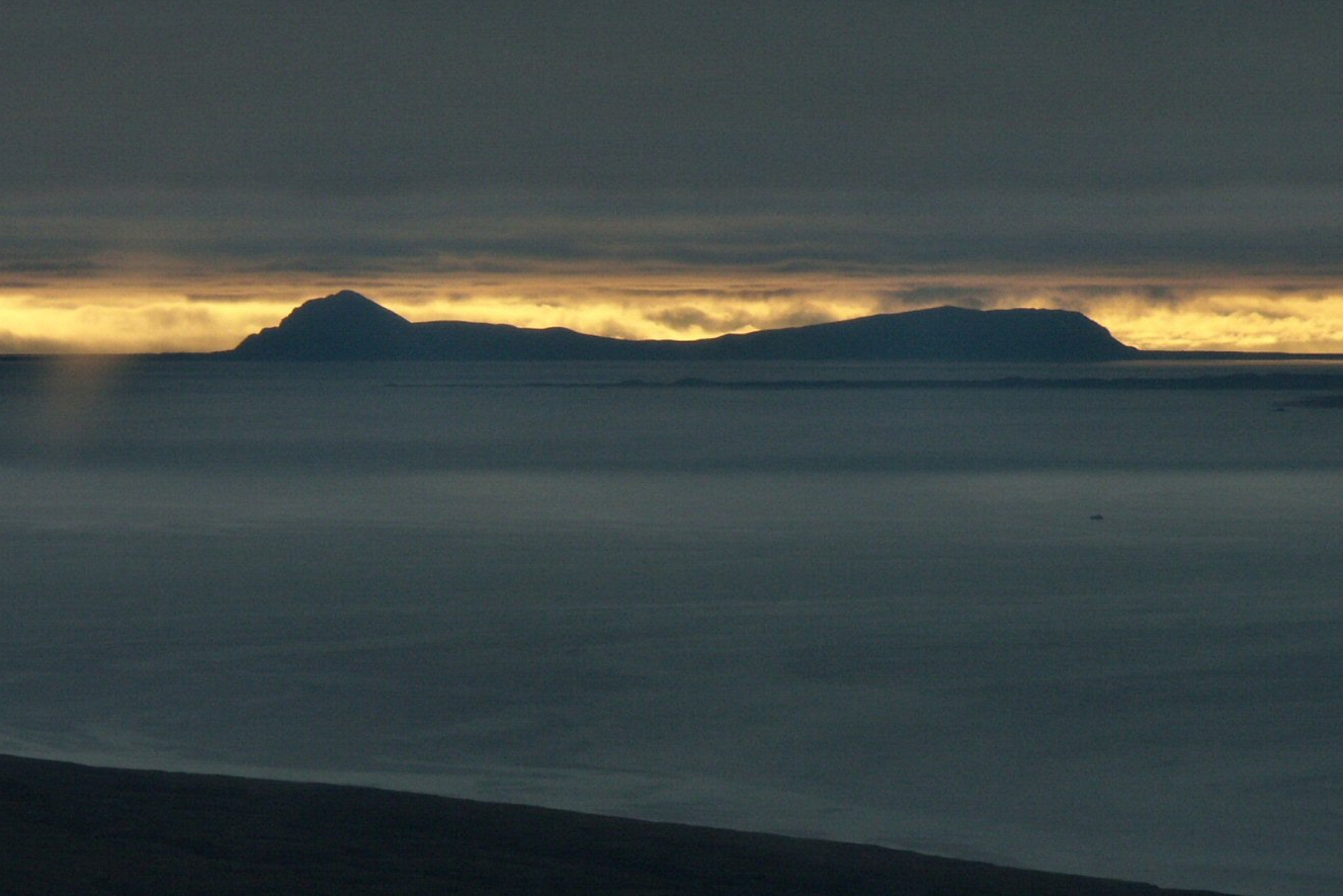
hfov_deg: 9.8
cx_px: 669
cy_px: 405
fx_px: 7797
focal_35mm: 209
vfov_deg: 6.6
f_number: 7.1
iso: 100
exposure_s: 1/250
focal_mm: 50.8
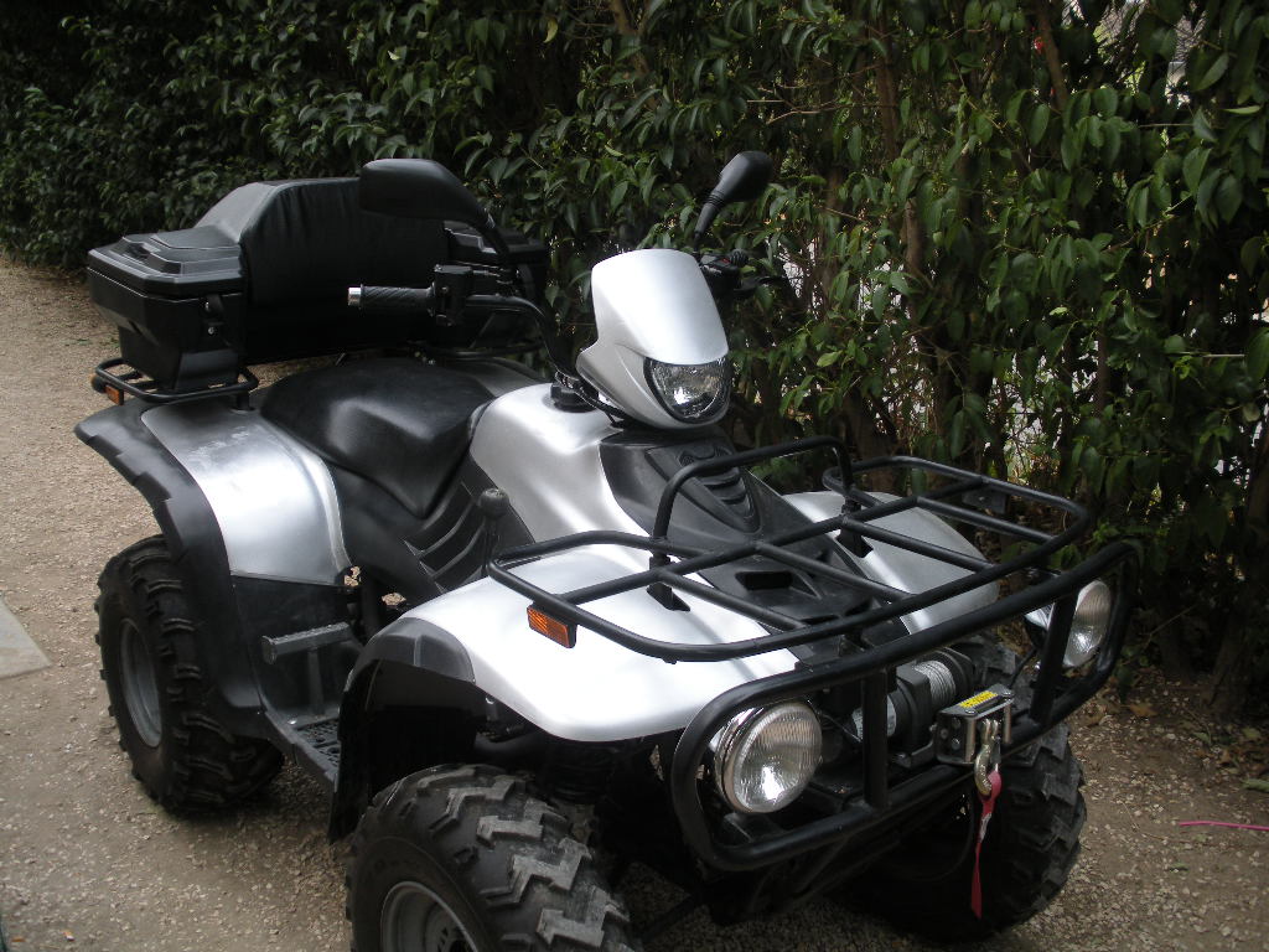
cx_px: 634
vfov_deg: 39.7
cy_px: 476
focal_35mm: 36
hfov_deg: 51.4
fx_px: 1320
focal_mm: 6.3
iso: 103
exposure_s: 1/59
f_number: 3.5
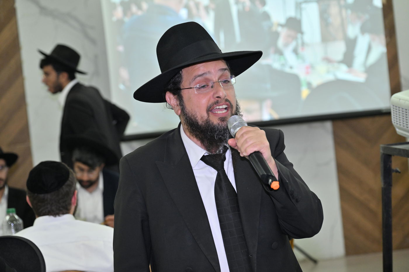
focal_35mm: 88
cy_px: 136
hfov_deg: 23.1
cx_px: 204
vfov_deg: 15.5
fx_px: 1000
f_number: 4.5
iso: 1250
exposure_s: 1/200
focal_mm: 88
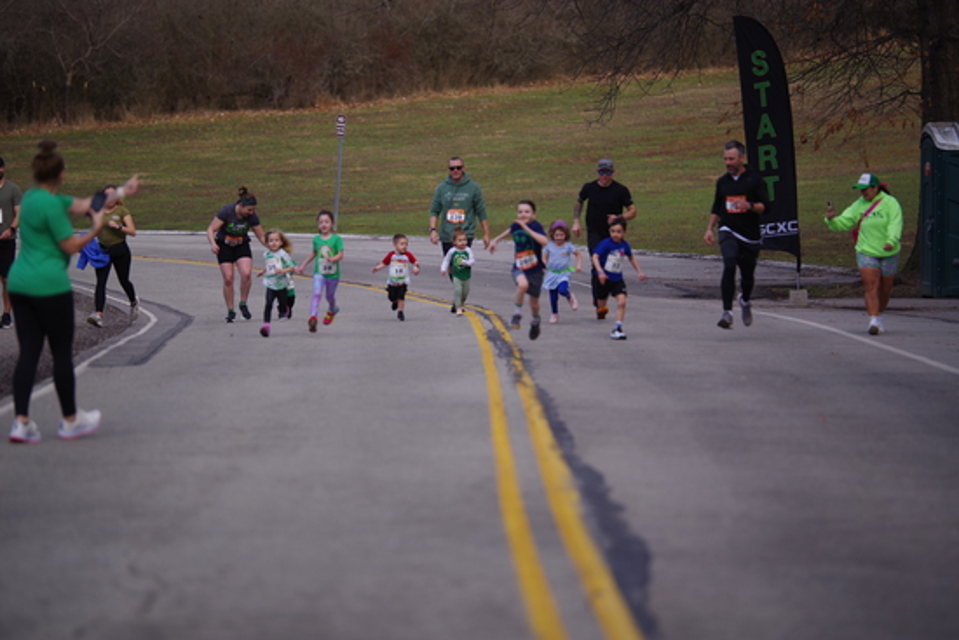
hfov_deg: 10.3
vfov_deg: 6.9
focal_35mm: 200
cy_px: 320
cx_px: 480
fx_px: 5329
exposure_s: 1/640
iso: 100
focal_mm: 200
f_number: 2.8
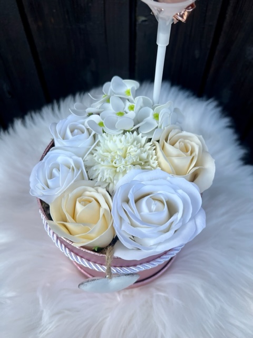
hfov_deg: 53.1
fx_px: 253
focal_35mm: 26
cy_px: 169
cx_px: 126
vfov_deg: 67.3
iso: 50
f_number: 1.5
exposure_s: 1/1468
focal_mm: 5.7
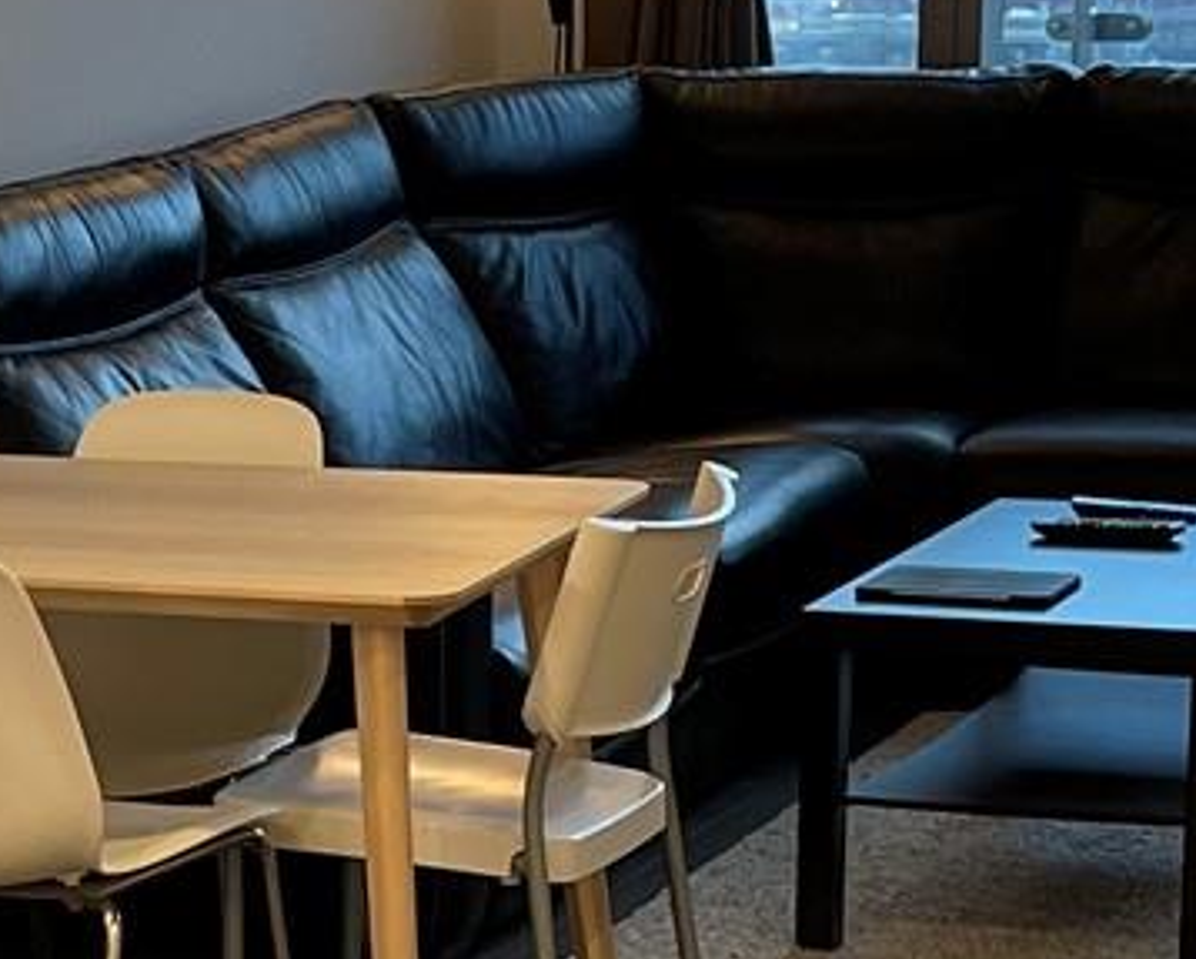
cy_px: 1183
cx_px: 30
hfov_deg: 13.1
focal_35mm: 145
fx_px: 5137
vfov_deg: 10.5
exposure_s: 1/120
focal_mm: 5.1
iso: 125
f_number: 1.6
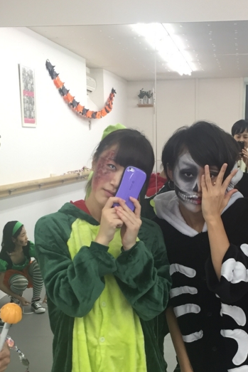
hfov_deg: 22.9
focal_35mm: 59
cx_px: 163
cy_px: 277
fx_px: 609
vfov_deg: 33.3
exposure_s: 1/33
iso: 40
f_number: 2.2
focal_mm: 4.15
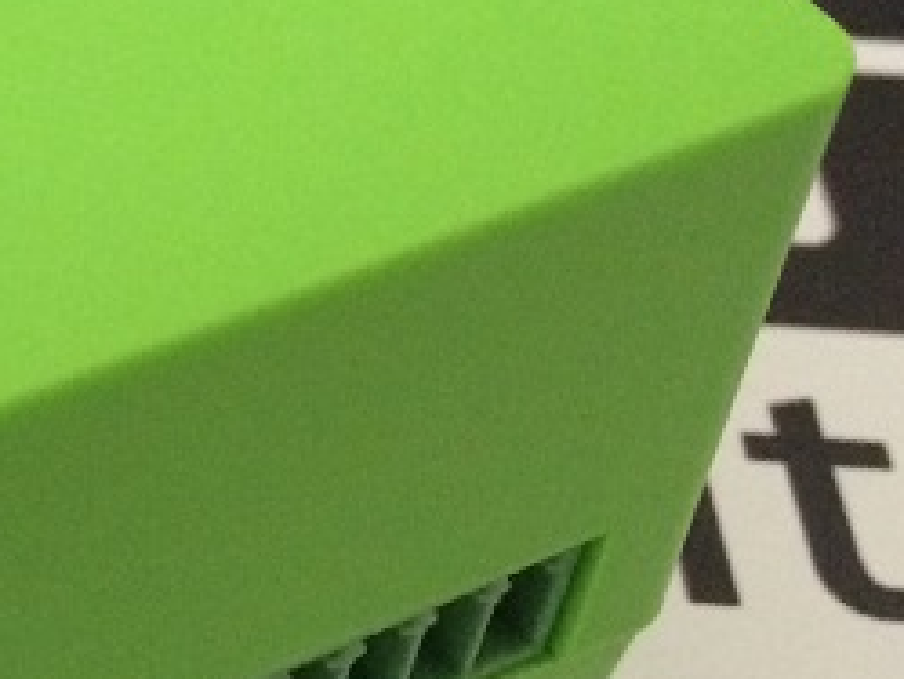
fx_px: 2979
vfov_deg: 13.0
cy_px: 441
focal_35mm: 114
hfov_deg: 15.7
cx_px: -490
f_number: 2.2
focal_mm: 4.15
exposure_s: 1/15
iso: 320
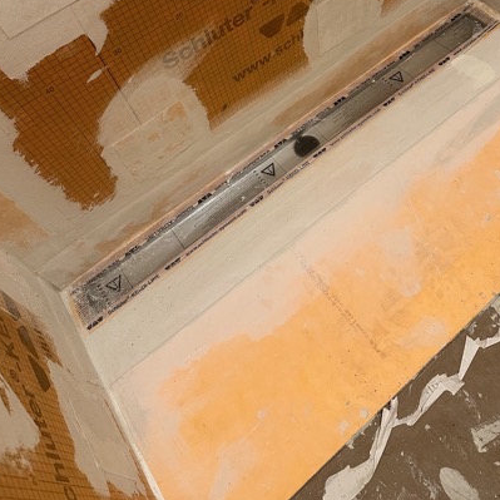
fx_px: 556
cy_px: 102
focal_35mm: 34
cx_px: 284
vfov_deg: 46.0
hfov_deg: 48.3
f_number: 1.78
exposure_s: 1/60
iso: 320
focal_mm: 6.86
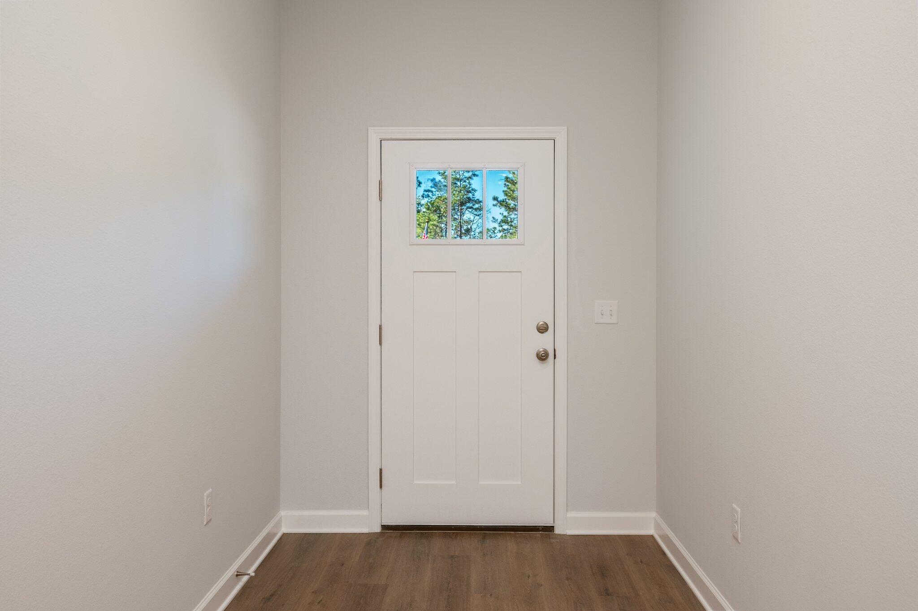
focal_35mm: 28
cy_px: 306
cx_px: 459
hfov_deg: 64.6
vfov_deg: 45.6
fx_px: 726
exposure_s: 1/30
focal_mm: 28.5
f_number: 9
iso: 320
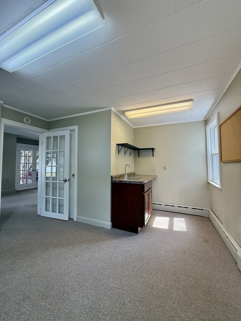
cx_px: 120
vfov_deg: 102.1
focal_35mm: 14
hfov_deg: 85.7
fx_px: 130
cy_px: 160
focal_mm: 2.22
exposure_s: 1/120
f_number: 2.2
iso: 125
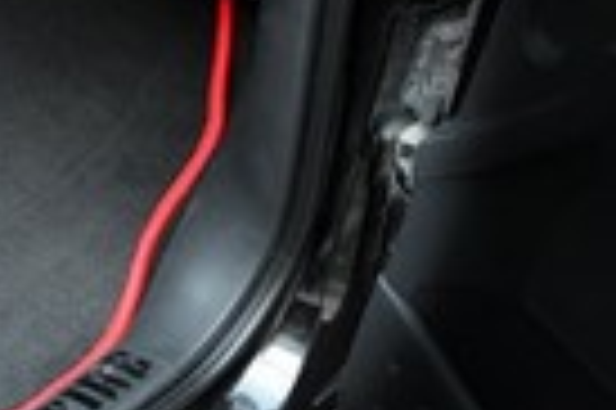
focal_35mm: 110
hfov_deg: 17.7
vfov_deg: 12.4
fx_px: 1880
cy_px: 162
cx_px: -121
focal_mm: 24
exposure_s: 1/15
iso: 800
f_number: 6.3
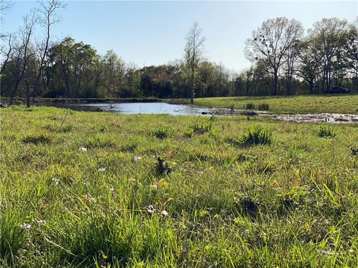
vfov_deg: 28.0
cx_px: 179
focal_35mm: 52
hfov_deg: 36.8
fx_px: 538
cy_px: 134
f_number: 2
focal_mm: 6
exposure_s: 1/1776
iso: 20
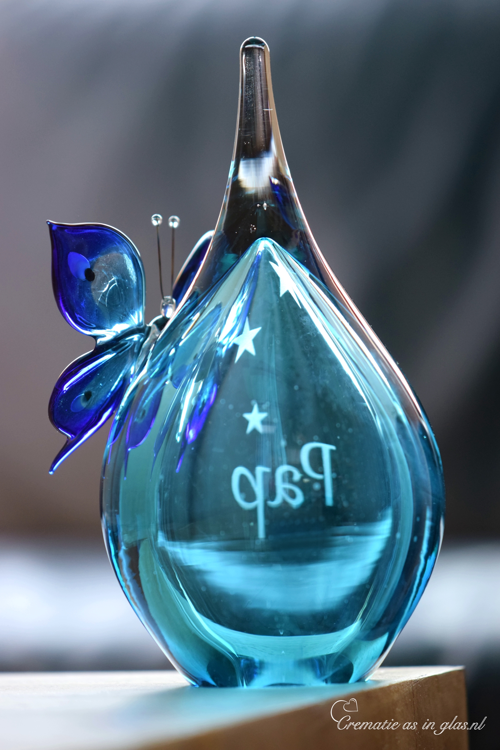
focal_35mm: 128
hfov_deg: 10.8
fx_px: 2656
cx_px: 250
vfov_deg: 16.1
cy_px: 375
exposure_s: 1/125
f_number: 4
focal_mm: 85
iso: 900
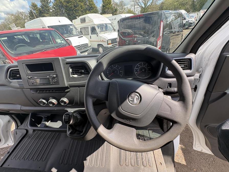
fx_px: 93
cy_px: 86
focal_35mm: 14
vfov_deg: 85.7
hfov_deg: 102.1
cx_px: 114
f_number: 2.2
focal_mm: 2.22
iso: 50
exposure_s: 1/141
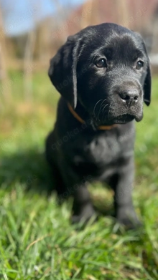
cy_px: 142
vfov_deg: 66.1
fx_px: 216
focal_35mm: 29
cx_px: 87
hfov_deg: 40.1
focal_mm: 5.7
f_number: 1.5
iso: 50
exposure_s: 1/769
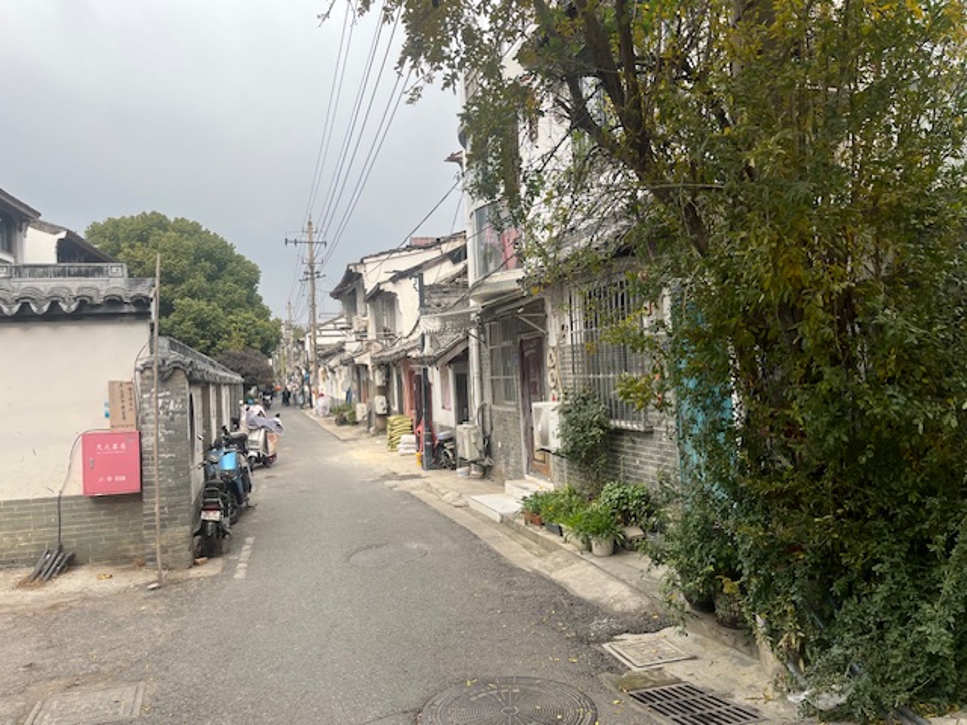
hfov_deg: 67.3
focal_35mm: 26
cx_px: 484
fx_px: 726
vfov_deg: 53.1
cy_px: 362
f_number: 1.6
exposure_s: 1/845
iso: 50
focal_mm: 5.1
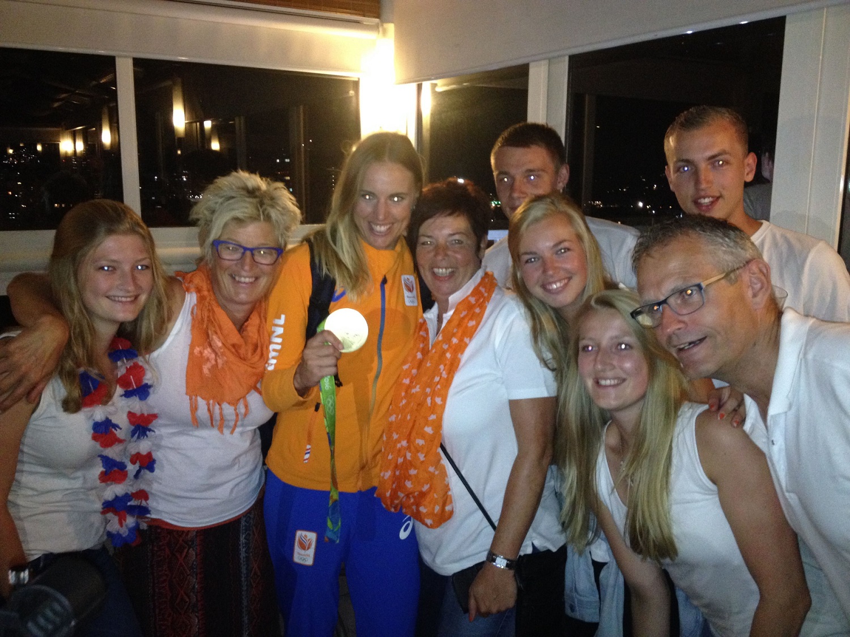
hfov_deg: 52.6
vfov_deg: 40.7
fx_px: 859
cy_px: 318
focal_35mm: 35
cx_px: 425
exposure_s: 1/16
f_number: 2.4
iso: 320
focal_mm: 4.28
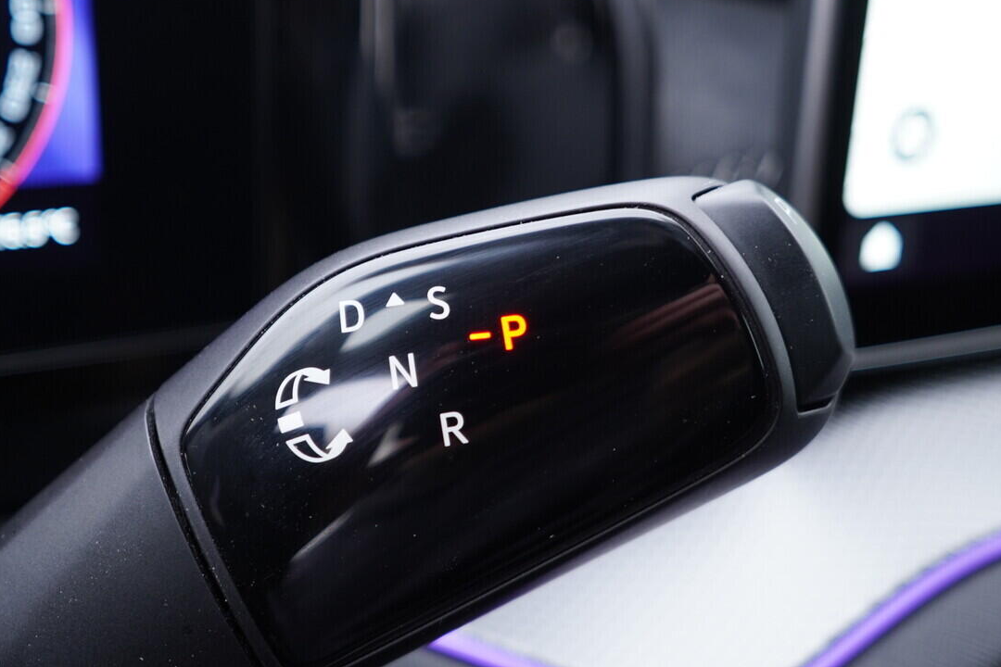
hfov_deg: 41.0
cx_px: 412
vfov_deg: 28.1
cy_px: 305
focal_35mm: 48
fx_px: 1335
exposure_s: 1/40
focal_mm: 24
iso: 320
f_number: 2.8
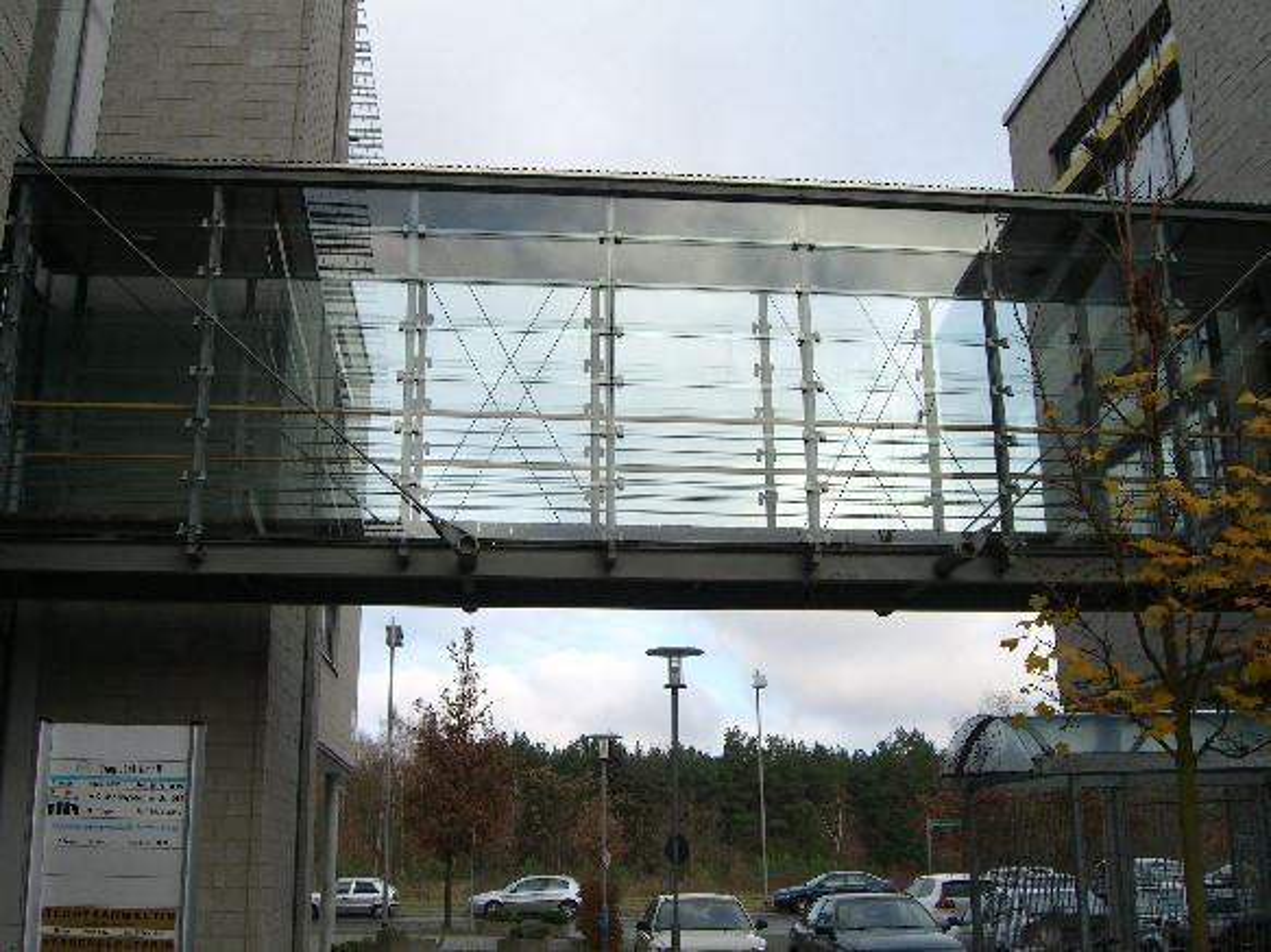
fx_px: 1395
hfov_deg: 49.0
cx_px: 636
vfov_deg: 37.7
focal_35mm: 38
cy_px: 476
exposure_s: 1/320
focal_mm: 7.9
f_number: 4
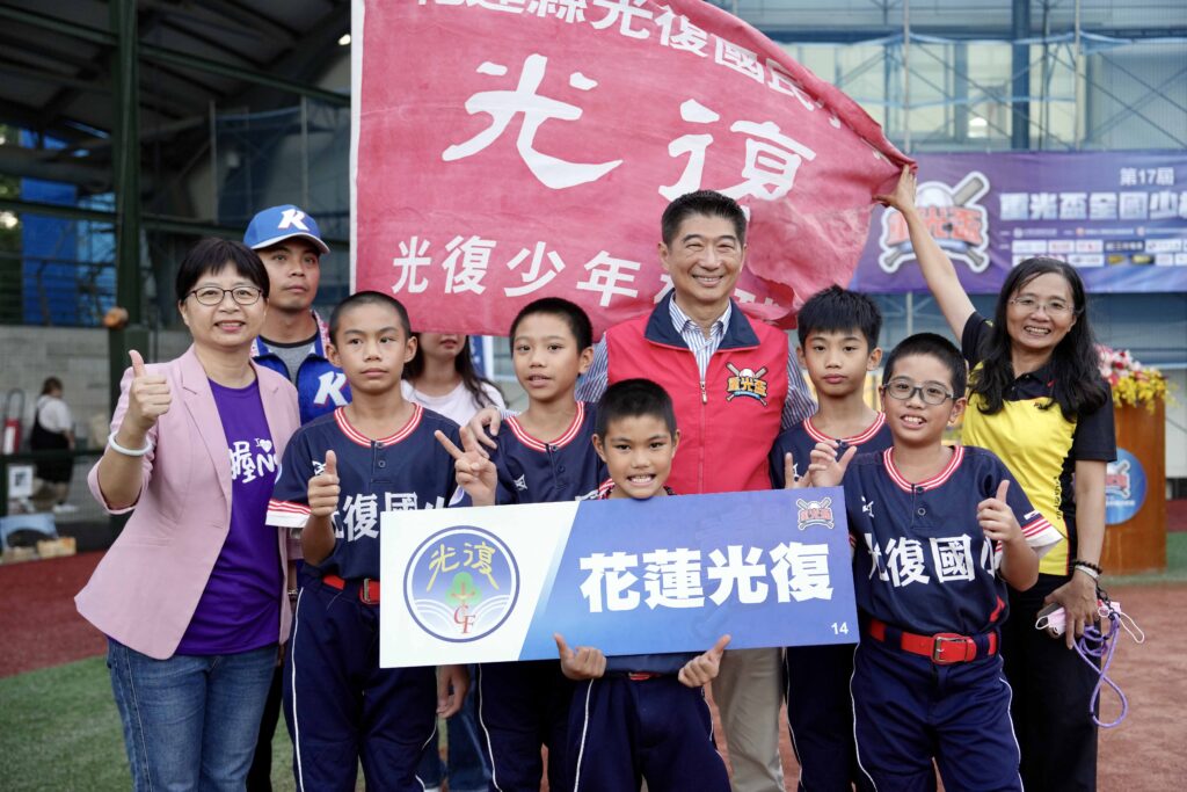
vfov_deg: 35.1
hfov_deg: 50.7
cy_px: 396
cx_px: 594
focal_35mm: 38
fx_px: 1253
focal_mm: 38
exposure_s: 1/320
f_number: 2.8
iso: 1000
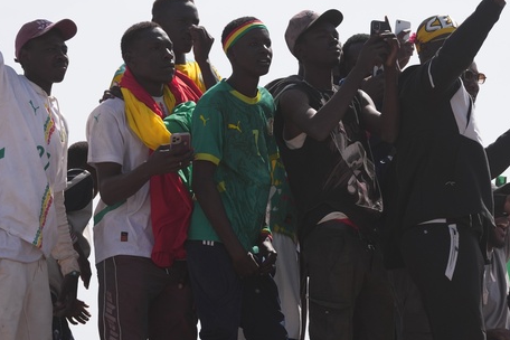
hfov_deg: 4.6
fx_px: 6360
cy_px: 126
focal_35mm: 449
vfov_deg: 3.1
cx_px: 344
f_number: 5.6
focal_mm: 200
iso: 320
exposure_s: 1/1600
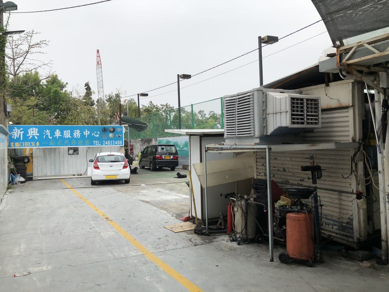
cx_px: 194
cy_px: 146
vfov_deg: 49.7
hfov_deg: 63.4
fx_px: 315
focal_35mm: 28
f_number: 1.8
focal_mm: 3.99
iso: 20
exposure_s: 1/623
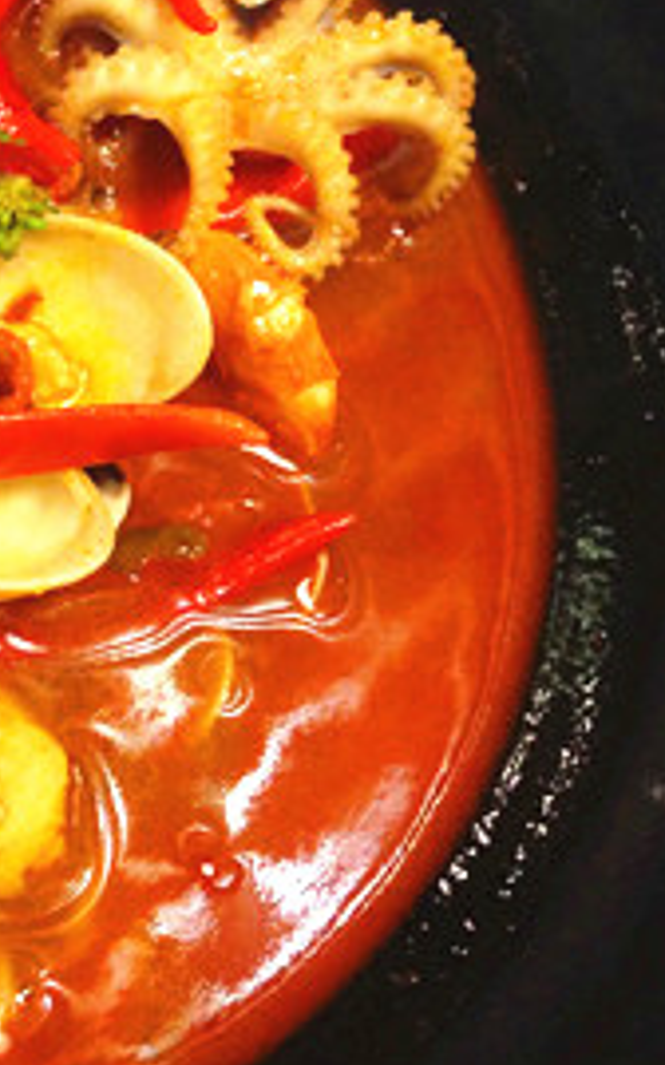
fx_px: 2263
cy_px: 360
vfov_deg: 26.3
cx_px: -332
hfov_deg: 15.4
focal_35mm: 78
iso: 200
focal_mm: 4.12
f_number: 2.4
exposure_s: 1/20
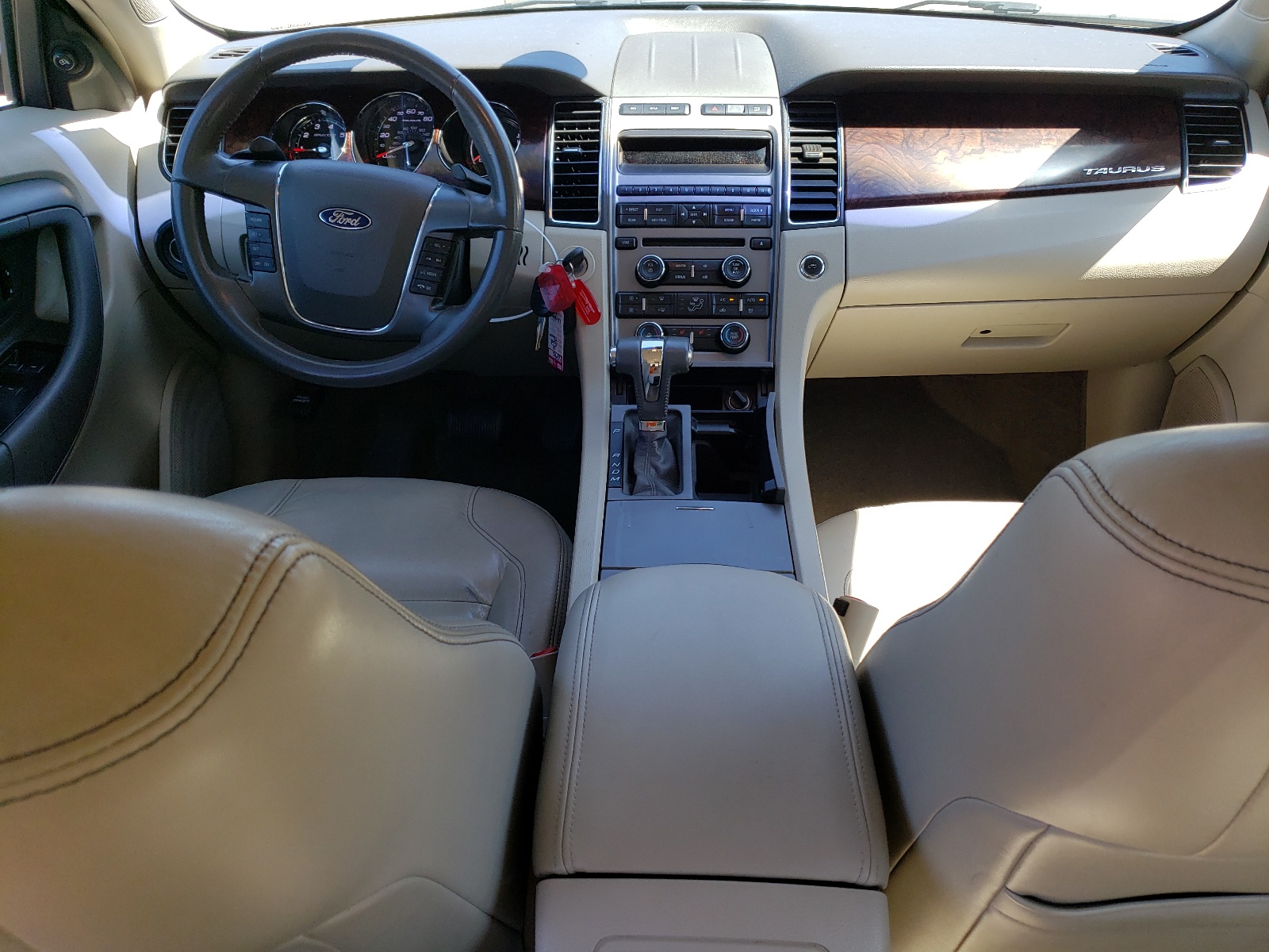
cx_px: 634
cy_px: 476
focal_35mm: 26
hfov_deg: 67.3
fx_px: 953
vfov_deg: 53.1
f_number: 1.5
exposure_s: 1/303
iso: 50
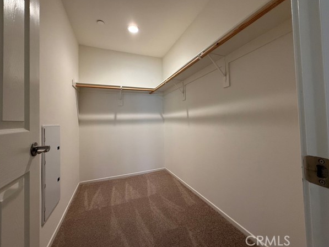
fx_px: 143
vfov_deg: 81.7
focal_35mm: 15
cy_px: 116
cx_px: 170
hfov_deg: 98.1
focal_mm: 2.22
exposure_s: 1/120
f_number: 2.2
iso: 250
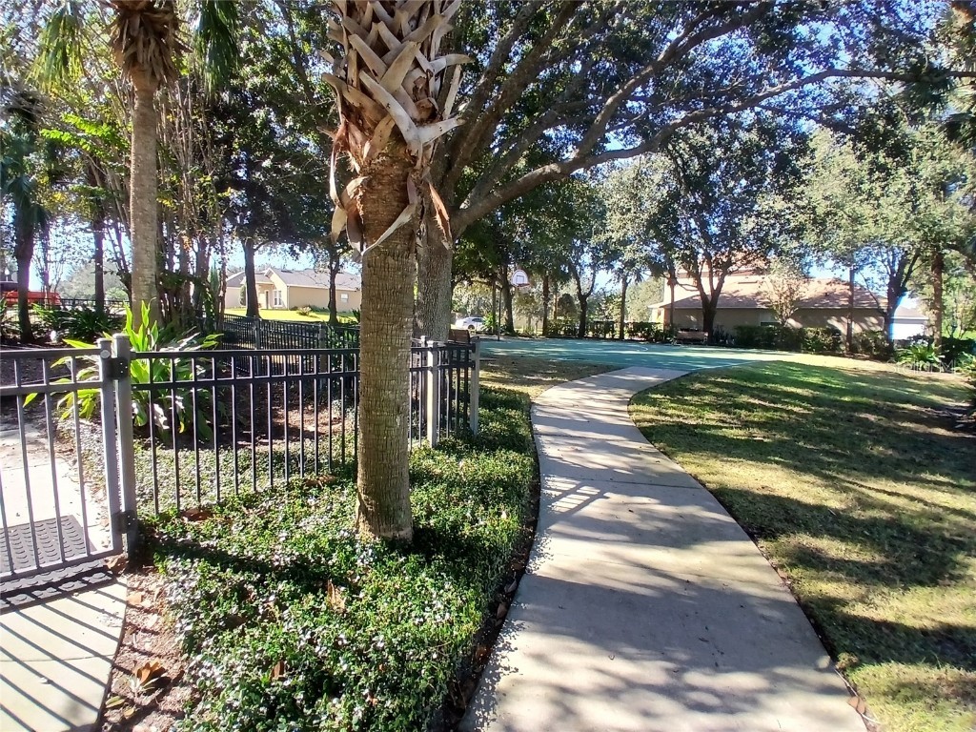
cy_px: 366
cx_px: 488
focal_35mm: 17
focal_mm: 1.4
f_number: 2.2
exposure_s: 1/202
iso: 50
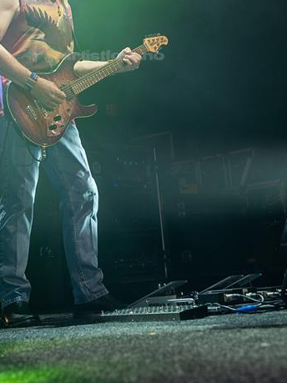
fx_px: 918
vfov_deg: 23.3
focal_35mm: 83
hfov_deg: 17.7
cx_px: 106
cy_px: 97
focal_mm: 55
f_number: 5.6
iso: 200
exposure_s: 1/125
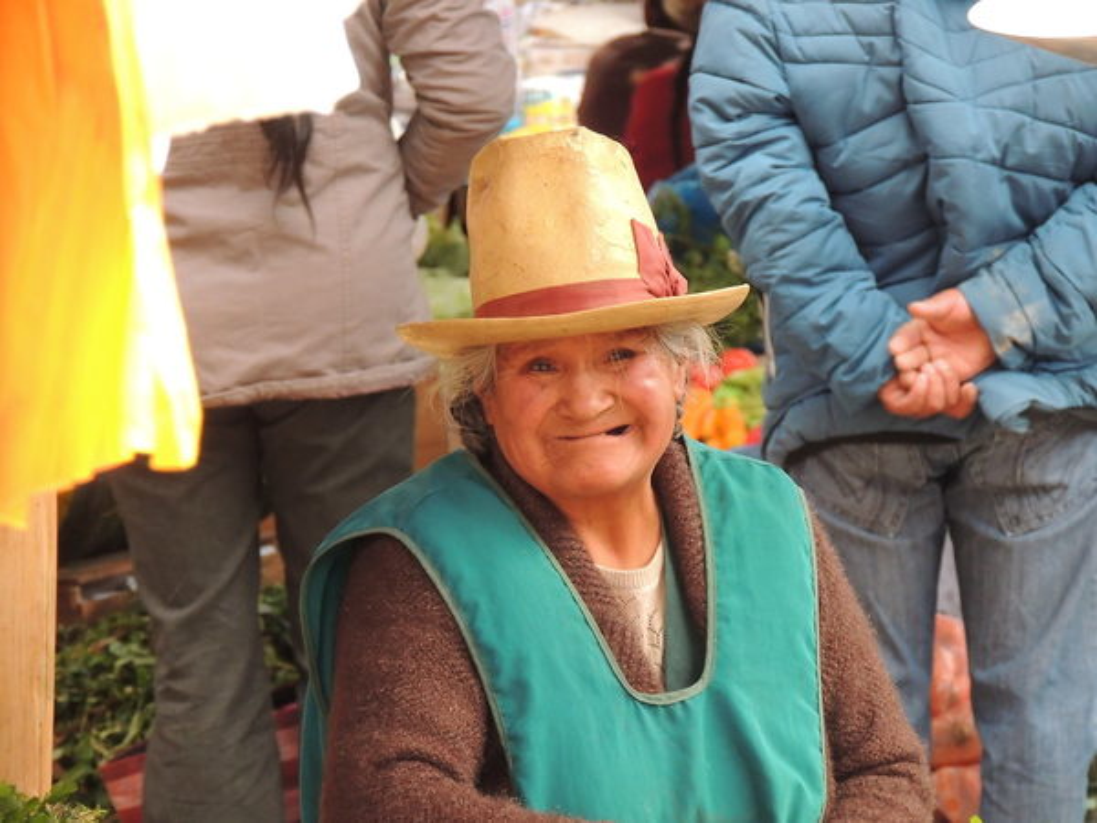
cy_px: 412
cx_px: 548
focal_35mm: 325
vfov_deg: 4.6
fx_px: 10299
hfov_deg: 6.1
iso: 720
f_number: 4.8
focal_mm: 57.9
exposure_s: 1/400
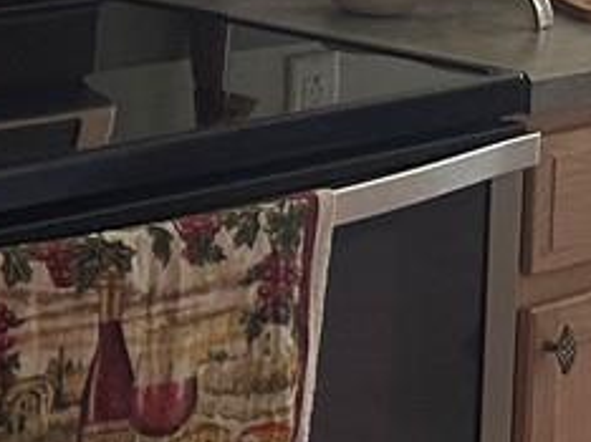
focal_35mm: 178
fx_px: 3036
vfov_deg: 8.3
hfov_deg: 10.1
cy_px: -51
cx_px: 1260
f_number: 1.5
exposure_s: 1/121
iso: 125
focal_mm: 5.7
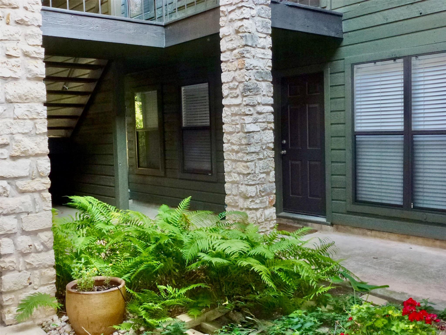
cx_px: 223
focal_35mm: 36
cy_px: 168
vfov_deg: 39.7
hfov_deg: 51.4
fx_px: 464
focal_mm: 6.4
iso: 400
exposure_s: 1/60
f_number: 3.7
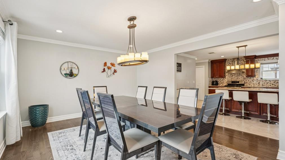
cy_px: 85
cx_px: 144
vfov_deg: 63.9
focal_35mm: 17
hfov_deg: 95.9
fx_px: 128
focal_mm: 16
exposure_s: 1/20
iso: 400
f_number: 9
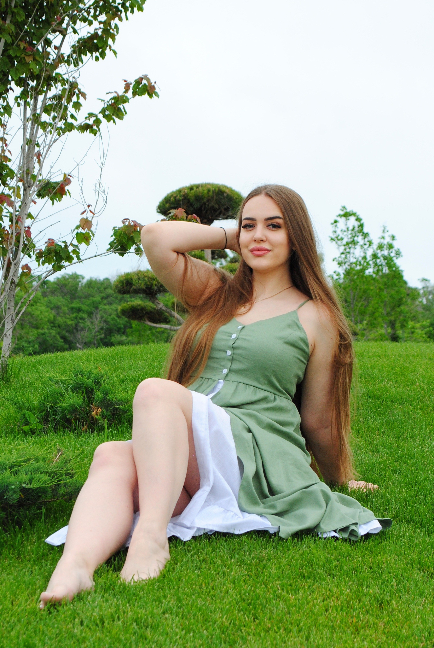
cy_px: 362
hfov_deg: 15.6
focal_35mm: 88
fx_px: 1586
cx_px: 216
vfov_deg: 23.1
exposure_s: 1/200
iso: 400
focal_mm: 48
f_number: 7.1
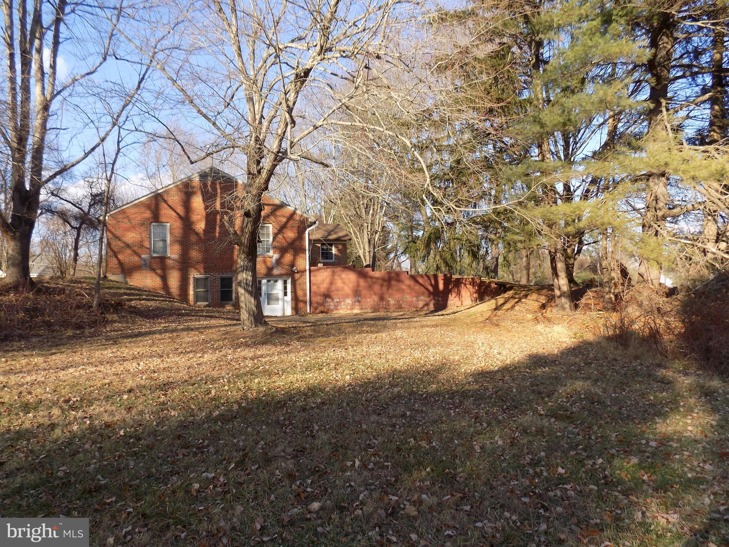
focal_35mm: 23
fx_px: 484
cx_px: 364
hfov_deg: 73.9
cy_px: 274
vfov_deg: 58.9
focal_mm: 4
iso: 80
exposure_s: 1/320
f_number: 3.1
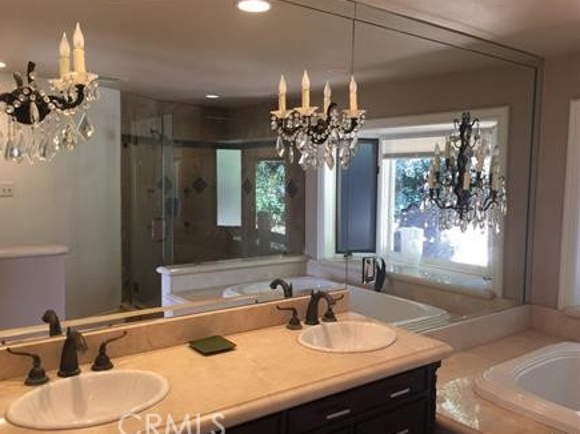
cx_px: 281
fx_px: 503
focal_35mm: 30
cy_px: 220
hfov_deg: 60.0
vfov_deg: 46.8
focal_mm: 4.15
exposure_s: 1/30
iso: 50
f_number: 2.2
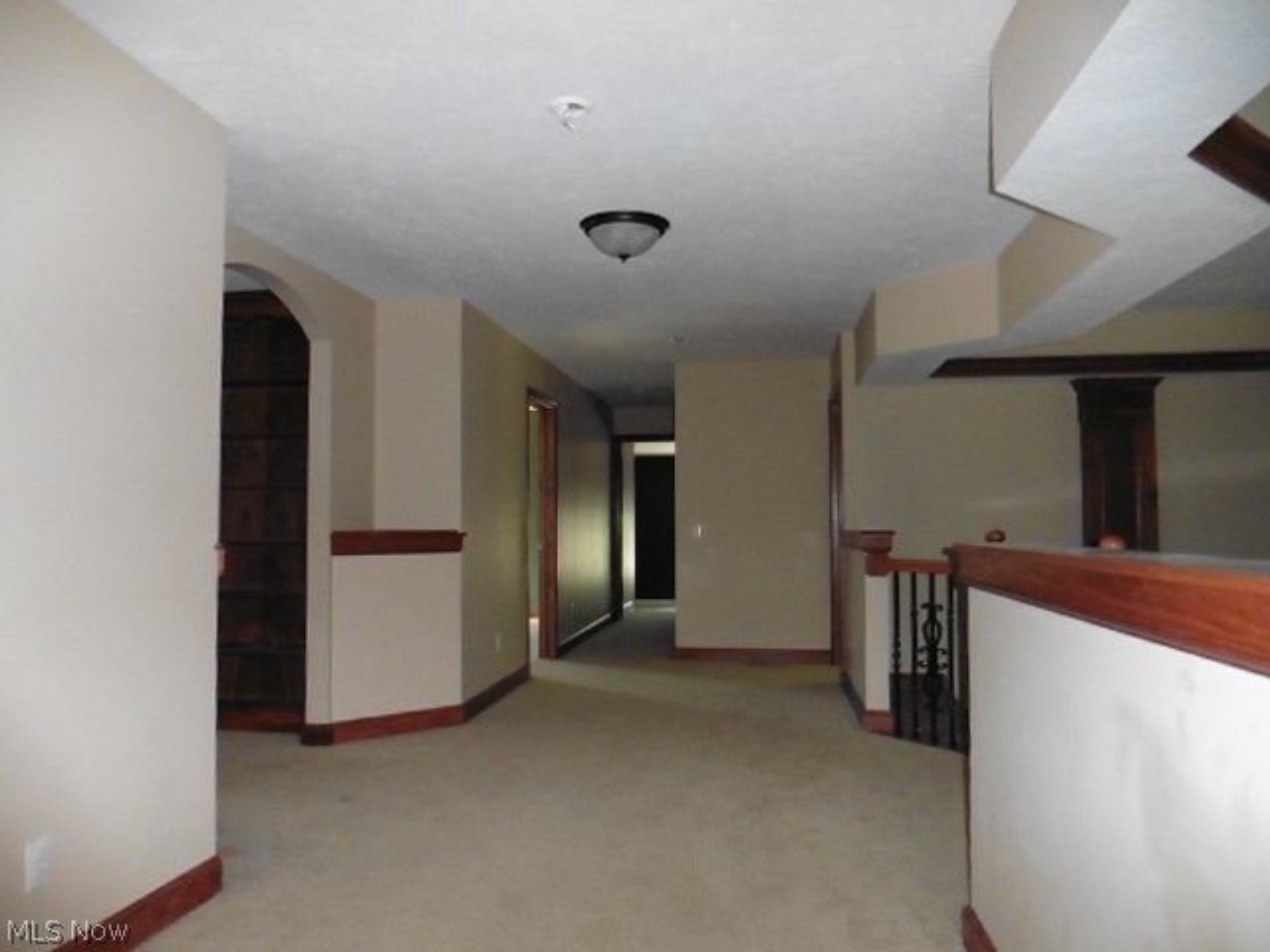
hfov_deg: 71.6
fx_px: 881
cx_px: 635
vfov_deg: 56.8
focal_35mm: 24
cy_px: 476
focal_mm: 4.3
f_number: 3.3
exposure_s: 1/60
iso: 1600
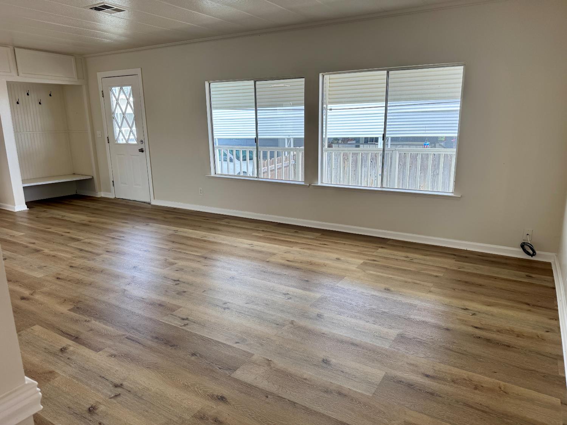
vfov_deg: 56.8
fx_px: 393
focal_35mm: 24
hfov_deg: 71.6
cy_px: 212
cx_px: 284
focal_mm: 6.76
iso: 64
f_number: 1.78
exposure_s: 1/170
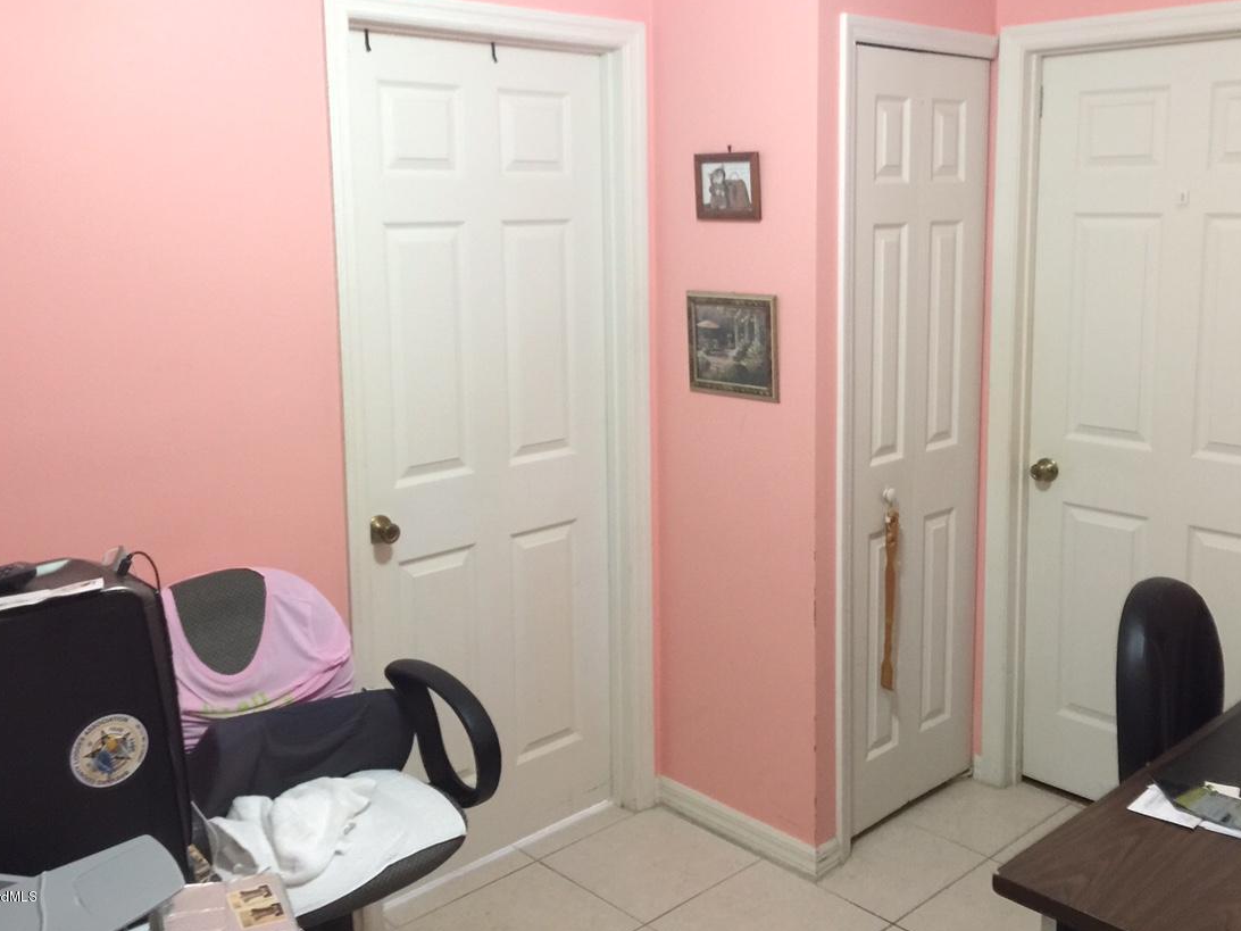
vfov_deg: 41.7
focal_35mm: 34
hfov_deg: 53.9
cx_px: 681
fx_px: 1219
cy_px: 389
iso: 80
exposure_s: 1/4
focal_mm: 4.15
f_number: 2.2
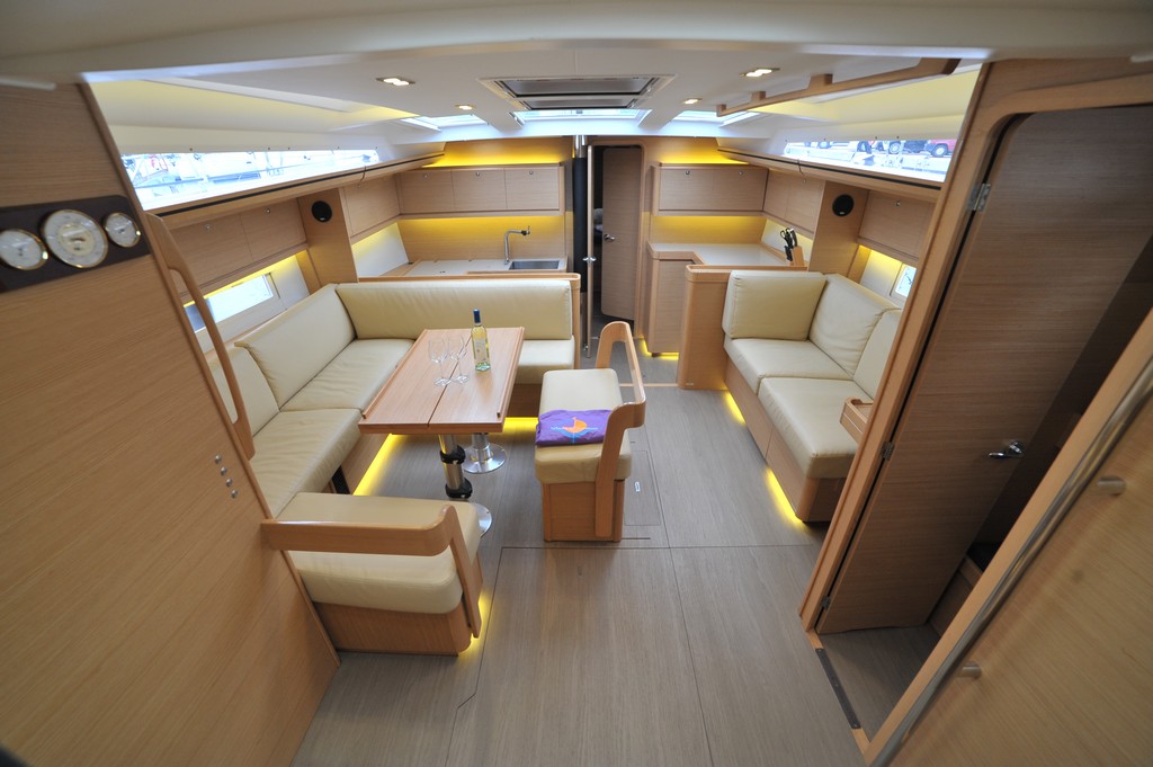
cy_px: 384
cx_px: 576
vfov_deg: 81.1
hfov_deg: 104.3
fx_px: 448
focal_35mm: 14
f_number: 5.6
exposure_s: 1/60
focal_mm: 14
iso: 800
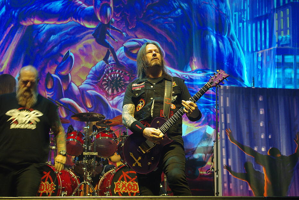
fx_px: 532
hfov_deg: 31.4
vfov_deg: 21.3
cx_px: 150
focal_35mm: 64
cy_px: 100
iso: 400
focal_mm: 43
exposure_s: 1/15
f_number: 4.5
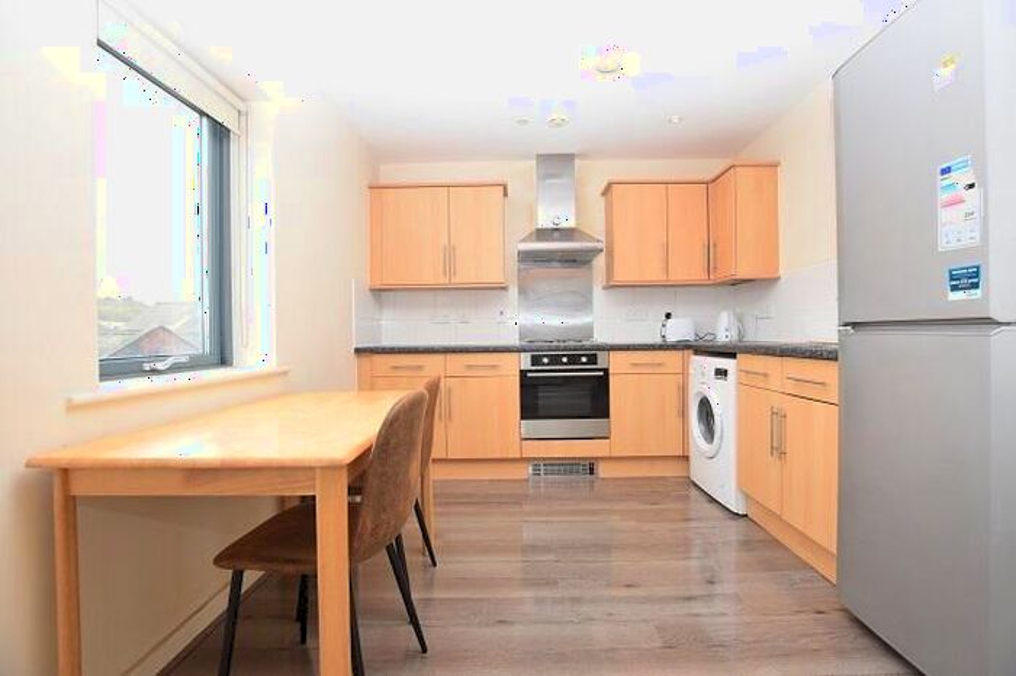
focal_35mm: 15
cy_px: 338
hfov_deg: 100.4
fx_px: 423
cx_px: 508
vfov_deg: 77.3
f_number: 5
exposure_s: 1/100
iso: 800
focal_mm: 10
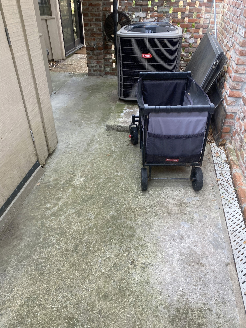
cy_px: 164
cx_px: 123
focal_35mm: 26
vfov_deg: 67.3
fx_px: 246
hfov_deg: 53.1
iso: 50
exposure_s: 1/122
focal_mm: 4.25
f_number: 1.8
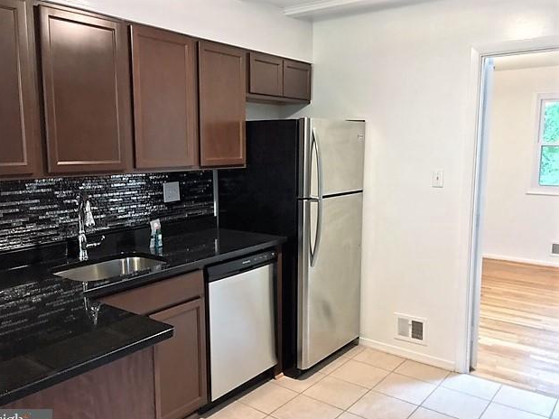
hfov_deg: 60.0
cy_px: 216
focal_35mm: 30
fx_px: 484
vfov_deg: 46.8
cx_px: 271
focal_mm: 4.15
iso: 200
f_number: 2.2
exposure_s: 1/30
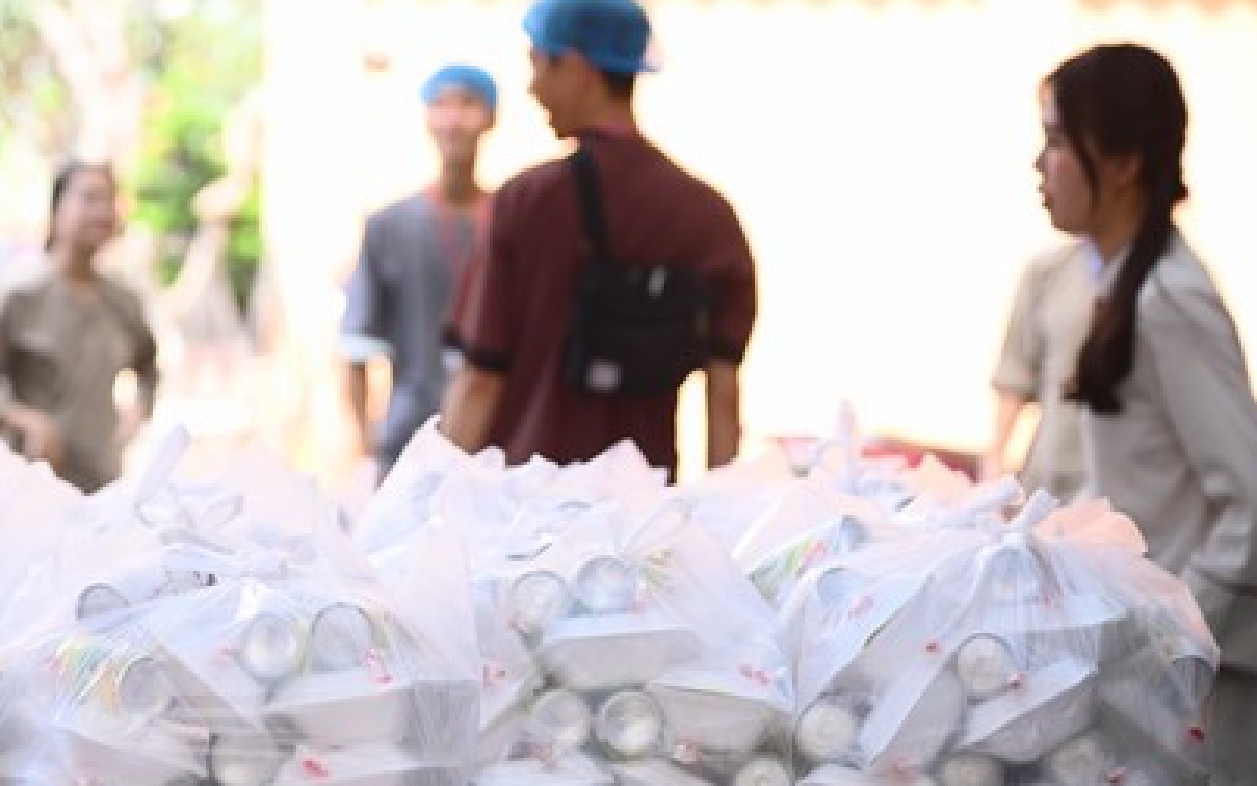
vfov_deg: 6.7
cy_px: 346
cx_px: 268
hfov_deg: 10.6
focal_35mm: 197
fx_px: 6750
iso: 250
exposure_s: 1/160
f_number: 4
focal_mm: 120
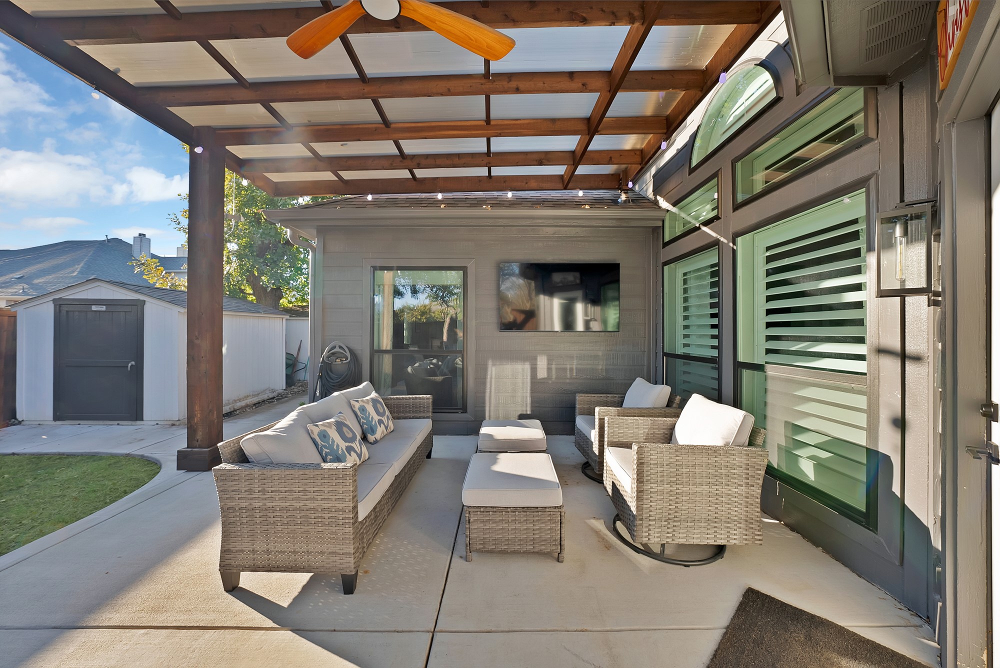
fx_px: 334
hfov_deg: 112.6
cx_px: 500
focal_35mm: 12
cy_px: 334
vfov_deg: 90.1
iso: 640
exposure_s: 1/25
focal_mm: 12
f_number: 9
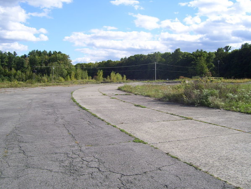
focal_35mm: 36
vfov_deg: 39.7
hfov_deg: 51.3
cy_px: 94
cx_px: 126
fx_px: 261
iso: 80
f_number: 4.8
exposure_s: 1/500
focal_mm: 6
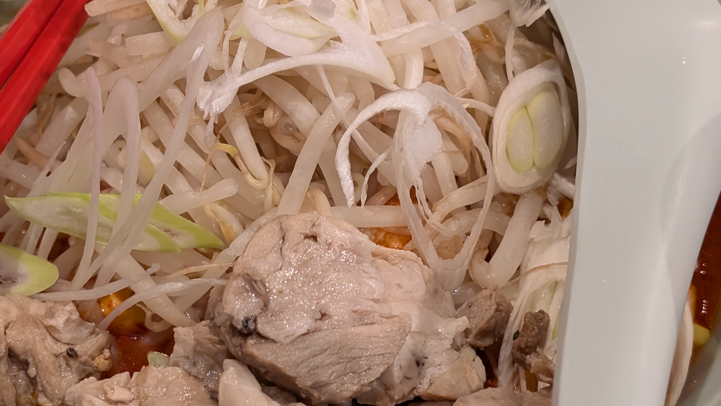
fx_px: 1415
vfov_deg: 16.3
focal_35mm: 74
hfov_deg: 28.4
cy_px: 173
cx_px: 240
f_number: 1.68
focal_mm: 6.9
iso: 187
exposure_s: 1/50
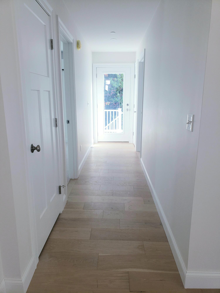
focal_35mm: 26
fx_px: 220
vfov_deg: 67.3
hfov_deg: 53.1
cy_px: 146
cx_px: 110
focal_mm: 4.3
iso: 50
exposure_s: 1/122
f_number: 2.4
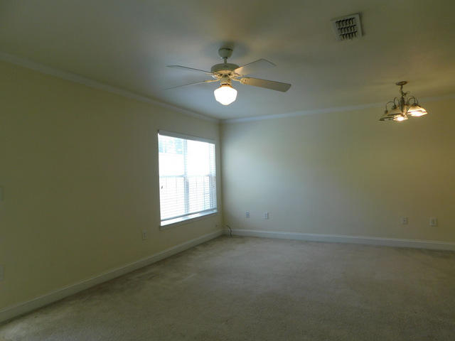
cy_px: 170
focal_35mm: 23
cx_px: 228
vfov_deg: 58.9
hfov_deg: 73.9
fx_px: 302
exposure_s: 1/100
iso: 125
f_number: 3
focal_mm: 4
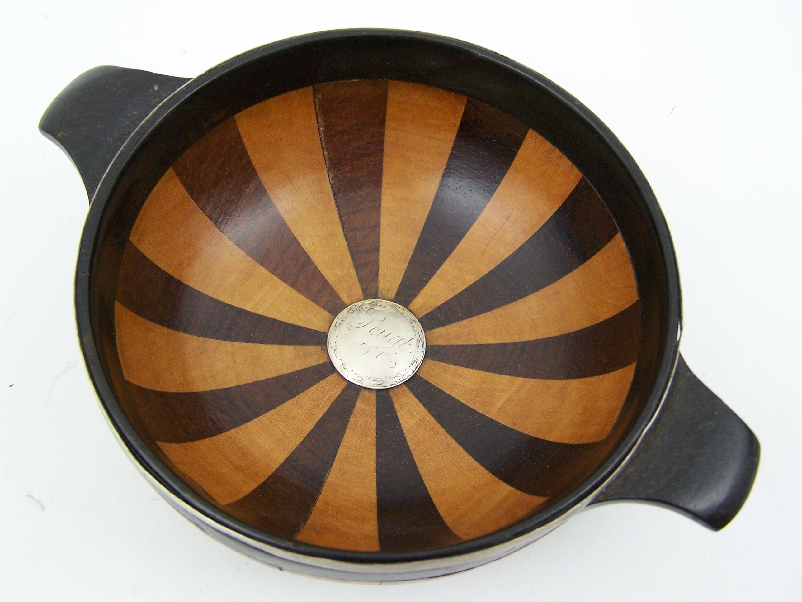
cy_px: 301
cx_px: 401
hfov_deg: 39.7
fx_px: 1112
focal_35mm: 48
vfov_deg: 30.3
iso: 140
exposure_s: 1/20
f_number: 3
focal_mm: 8
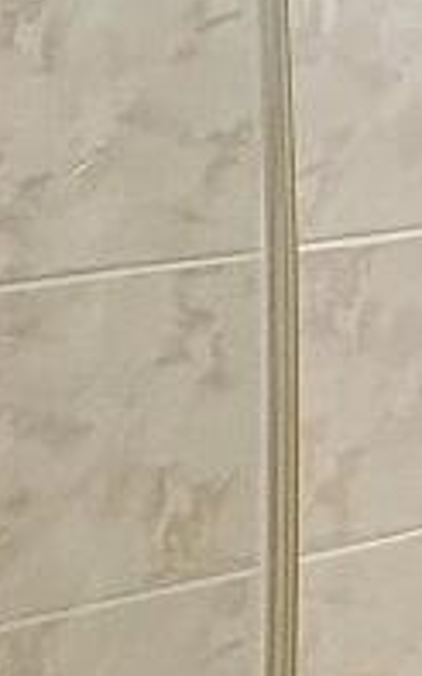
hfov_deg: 10.9
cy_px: -192
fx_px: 1418
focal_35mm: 77
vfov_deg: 23.8
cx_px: 1276
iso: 160
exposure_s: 1/100
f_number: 2.2
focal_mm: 2.22
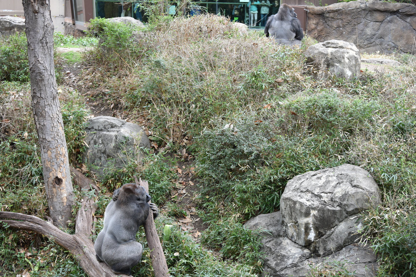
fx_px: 821
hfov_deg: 28.4
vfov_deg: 19.2
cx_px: 207
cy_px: 139
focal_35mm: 71
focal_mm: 70
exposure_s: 1/160
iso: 360
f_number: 4.5
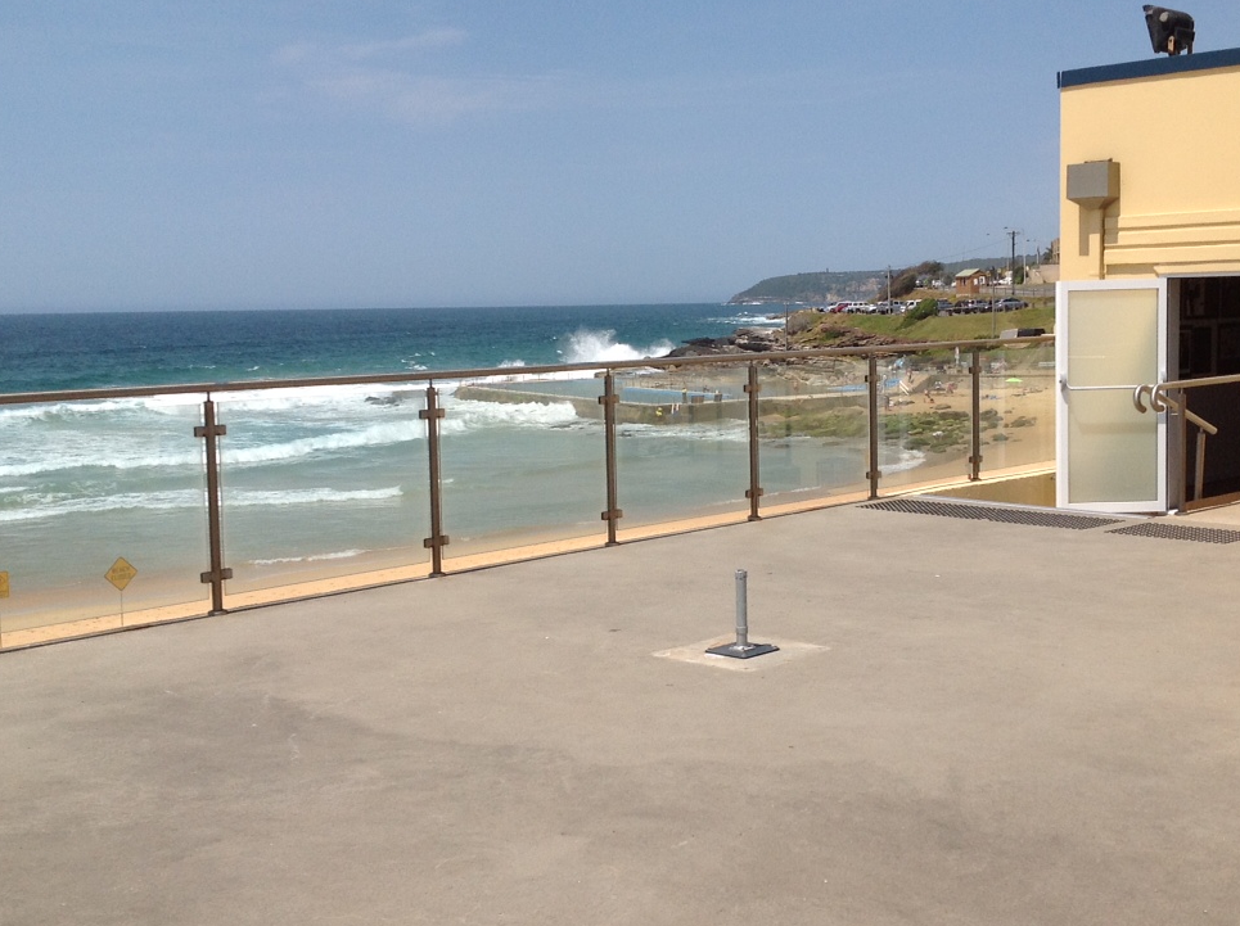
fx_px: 1681
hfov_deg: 40.4
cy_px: 425
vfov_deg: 30.8
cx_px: 691
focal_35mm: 47
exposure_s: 1/3367
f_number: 2.4
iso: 80
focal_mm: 4.28
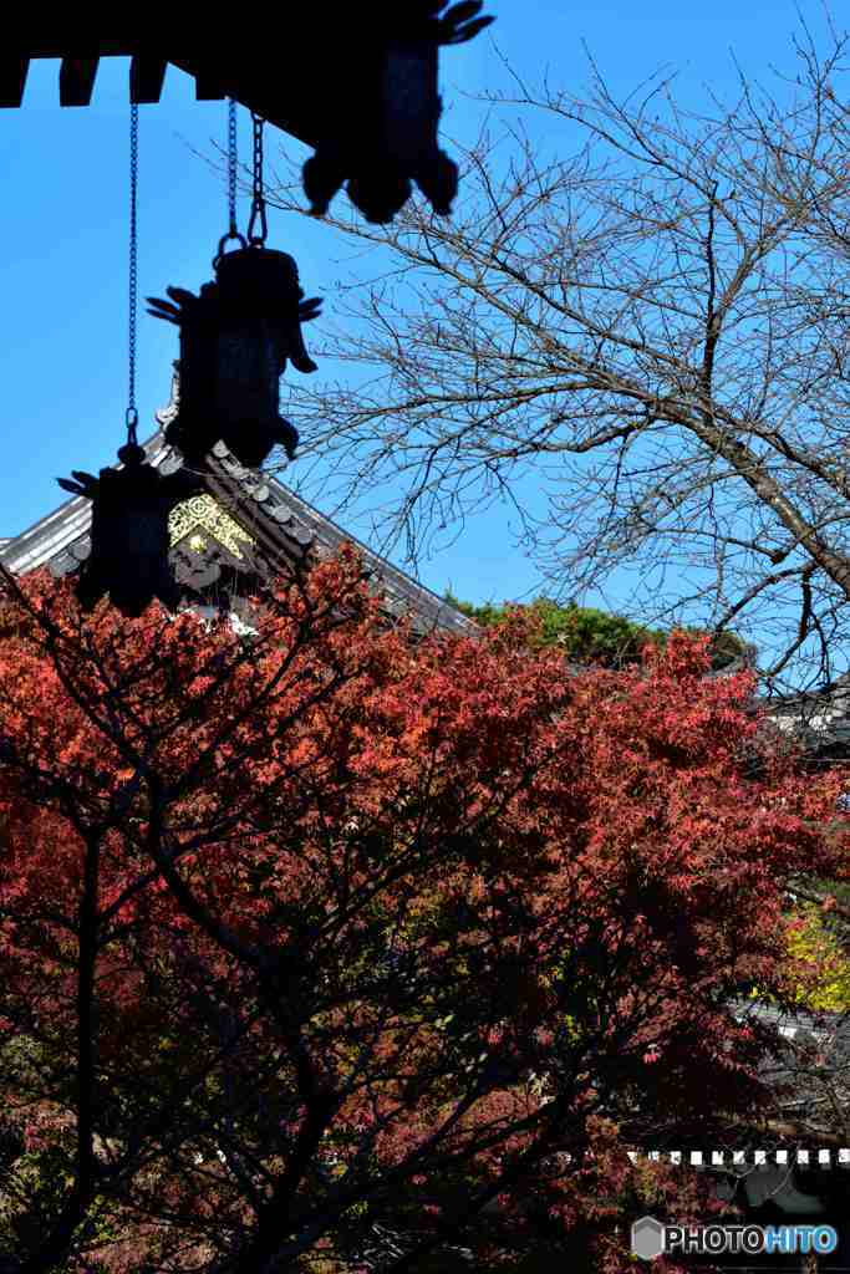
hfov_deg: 9.8
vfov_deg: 14.7
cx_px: 425
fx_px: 4956
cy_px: 637
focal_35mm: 140
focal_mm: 140
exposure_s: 1/160
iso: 250
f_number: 14
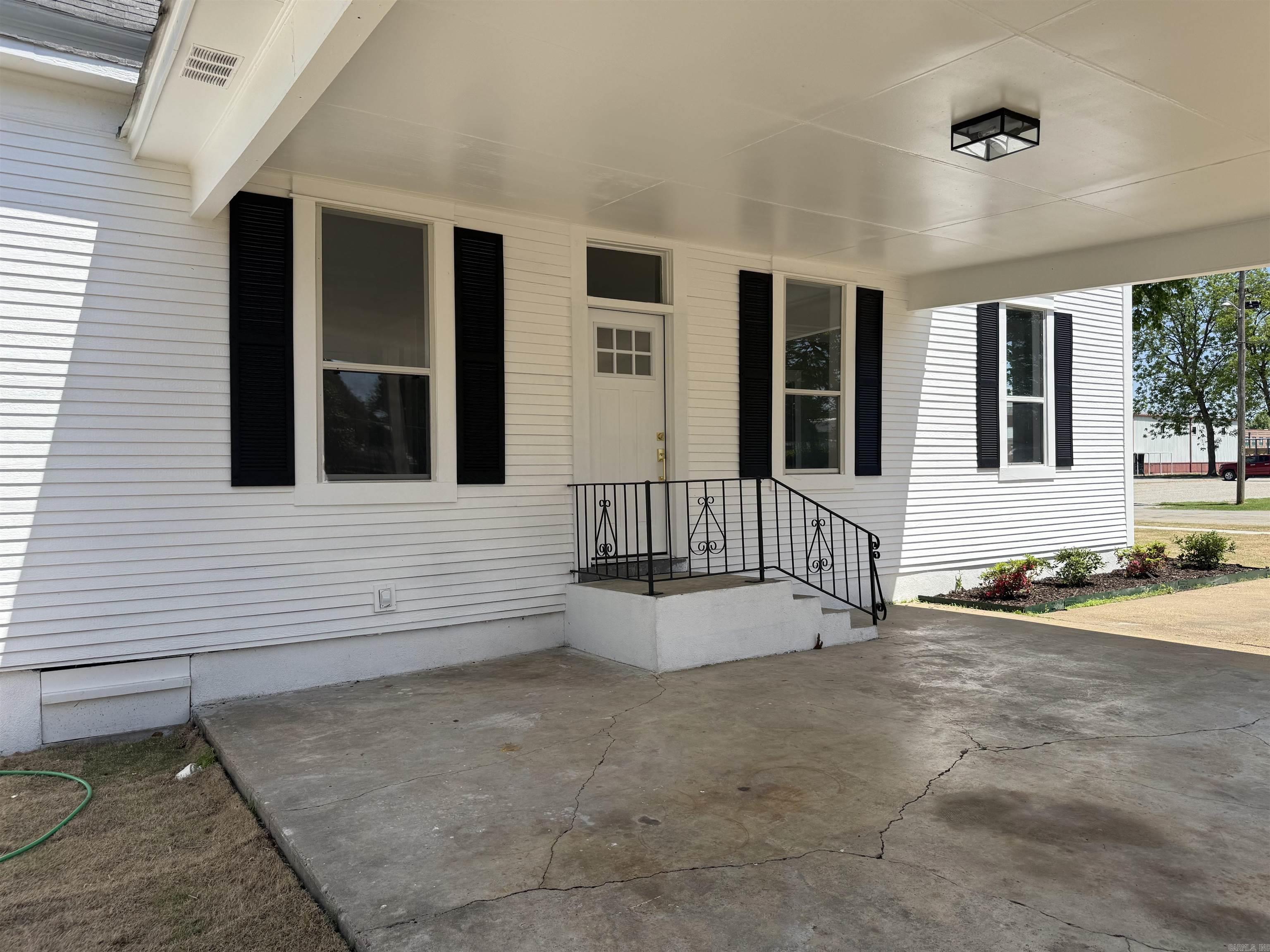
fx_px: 881
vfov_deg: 56.8
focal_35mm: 24
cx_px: 635
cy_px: 476
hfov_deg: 71.6
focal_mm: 6.76
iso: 80
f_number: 1.78
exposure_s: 1/3425
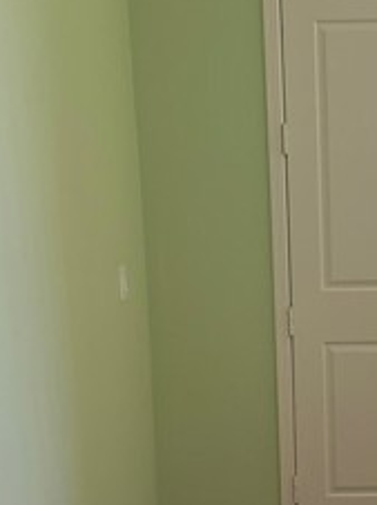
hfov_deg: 20.9
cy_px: 306
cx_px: 366
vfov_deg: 28.5
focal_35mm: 68
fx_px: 989
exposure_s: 1/71
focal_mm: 6.76
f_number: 1.78
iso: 200
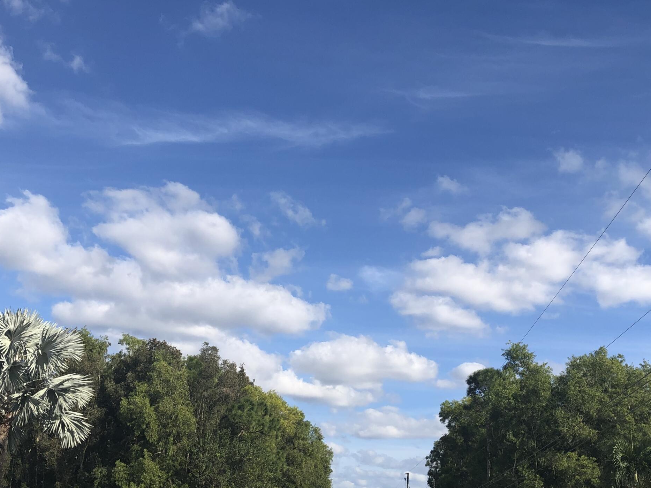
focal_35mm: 45
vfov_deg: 32.1
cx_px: 354
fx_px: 846
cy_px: 291
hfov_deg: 42.0
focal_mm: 4
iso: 20
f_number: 1.8
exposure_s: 1/2288
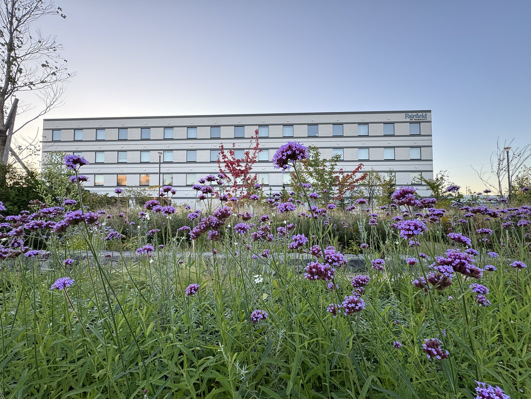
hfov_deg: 102.1
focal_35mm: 14
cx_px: 266
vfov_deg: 85.7
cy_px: 200
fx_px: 215
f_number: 2.2
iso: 64
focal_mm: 2.22
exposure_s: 1/99
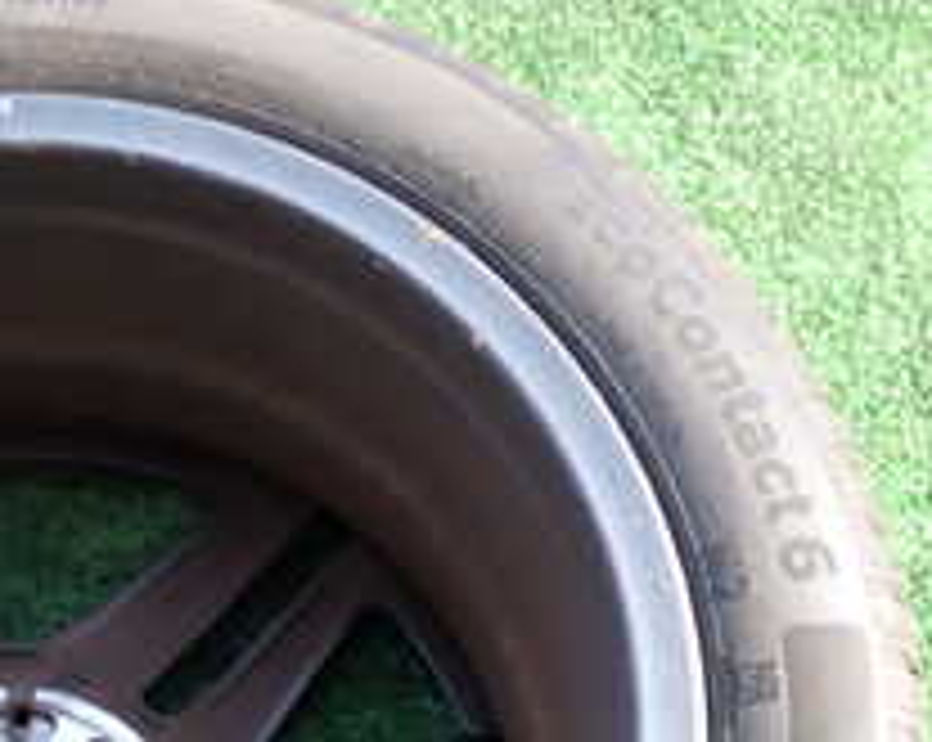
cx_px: 18
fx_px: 2341
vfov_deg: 17.3
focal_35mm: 85
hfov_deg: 21.8
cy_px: 859
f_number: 6.3
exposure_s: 1/30
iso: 100
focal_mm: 5.4
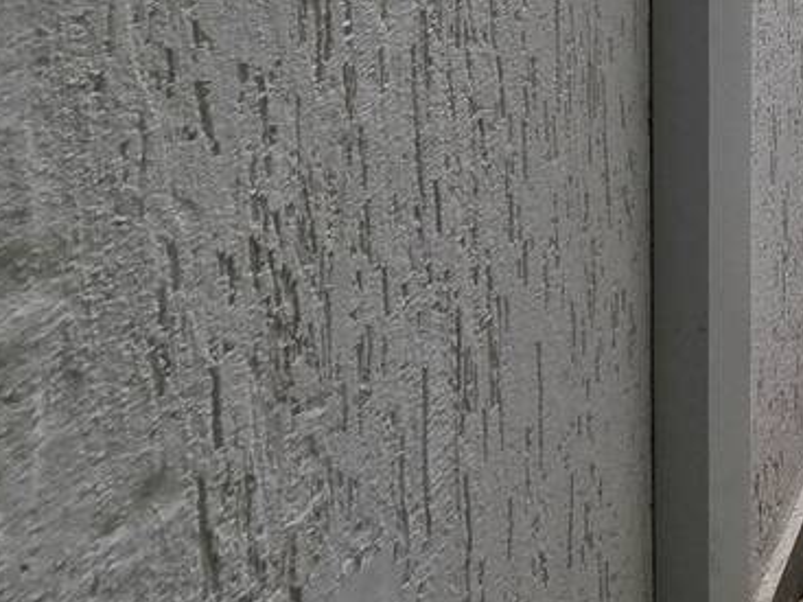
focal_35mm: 51
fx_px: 1183
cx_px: 1459
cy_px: -556
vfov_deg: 19.2
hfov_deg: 21.9
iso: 50
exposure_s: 1/1036
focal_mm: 2.2
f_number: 2.2
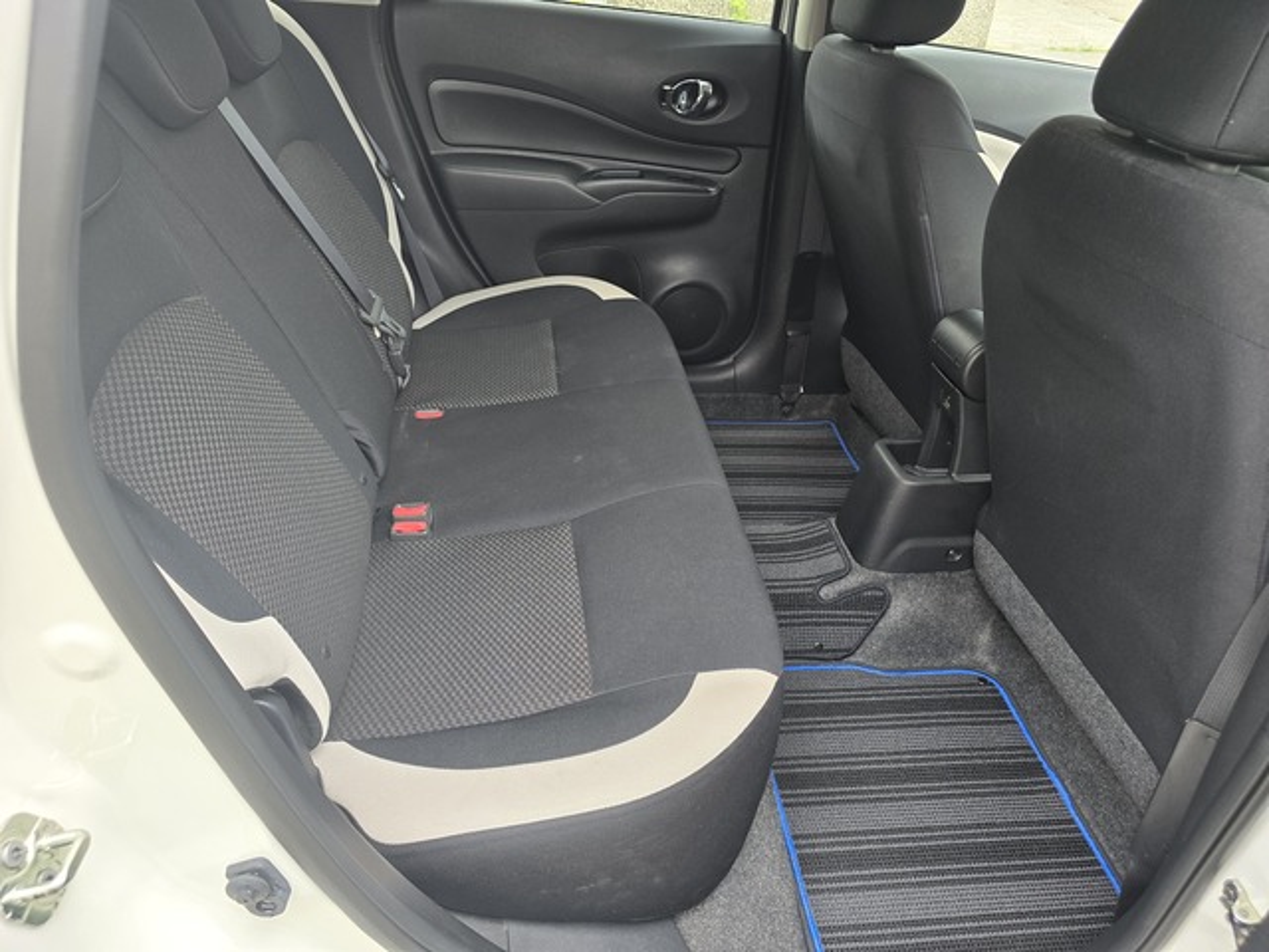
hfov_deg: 73.9
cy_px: 476
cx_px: 634
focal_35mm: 23
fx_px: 843
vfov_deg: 58.9
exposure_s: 1/100
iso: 125
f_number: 1.7
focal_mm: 6.3
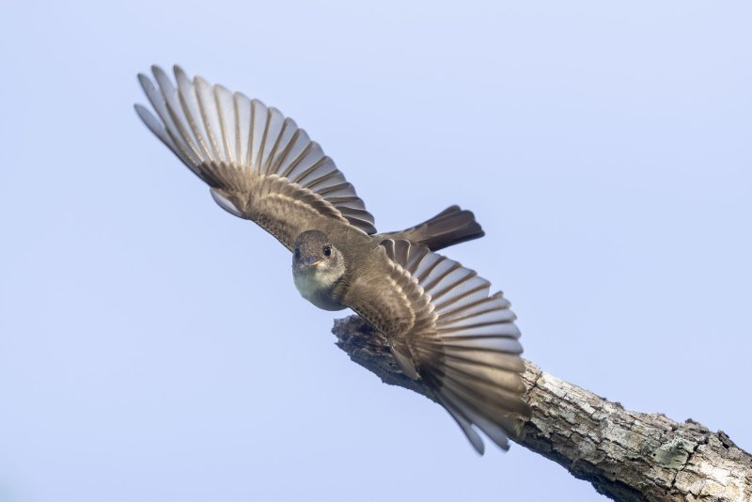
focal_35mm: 630
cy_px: 251
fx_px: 13164
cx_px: 376
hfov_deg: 3.3
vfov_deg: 2.2
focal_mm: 420
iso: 1250
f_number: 4.5
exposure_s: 1/4000
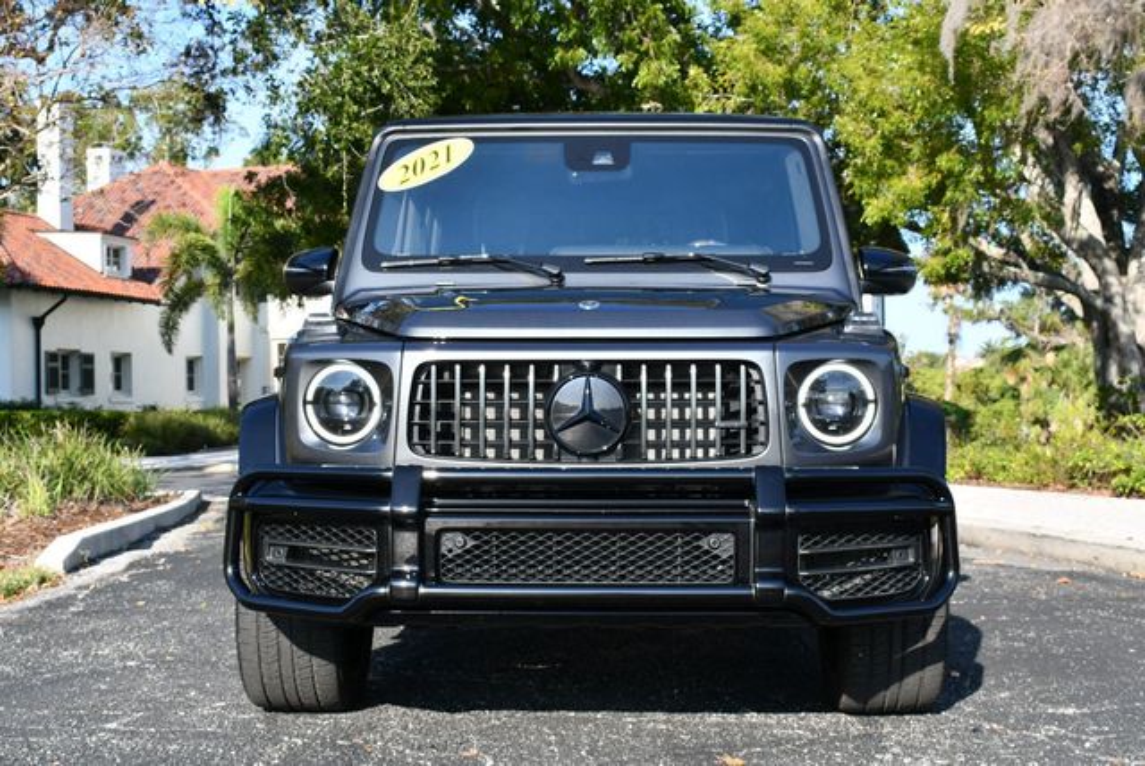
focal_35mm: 56
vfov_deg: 24.2
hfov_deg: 35.6
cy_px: 383
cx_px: 572
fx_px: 1783
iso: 180
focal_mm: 28
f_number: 8
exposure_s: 1/250
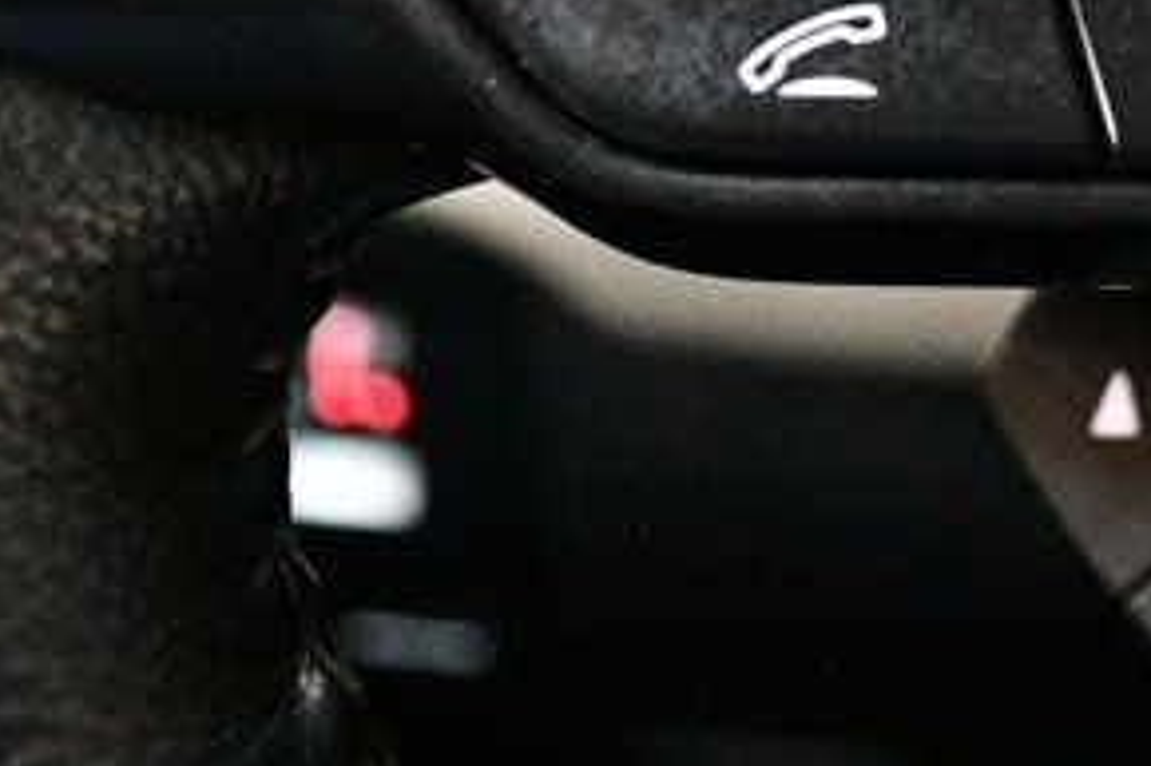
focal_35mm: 106
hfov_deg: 18.9
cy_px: -155
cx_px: 1099
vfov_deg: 12.6
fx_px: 3387
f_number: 3.8
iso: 8000
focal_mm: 20
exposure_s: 1/60
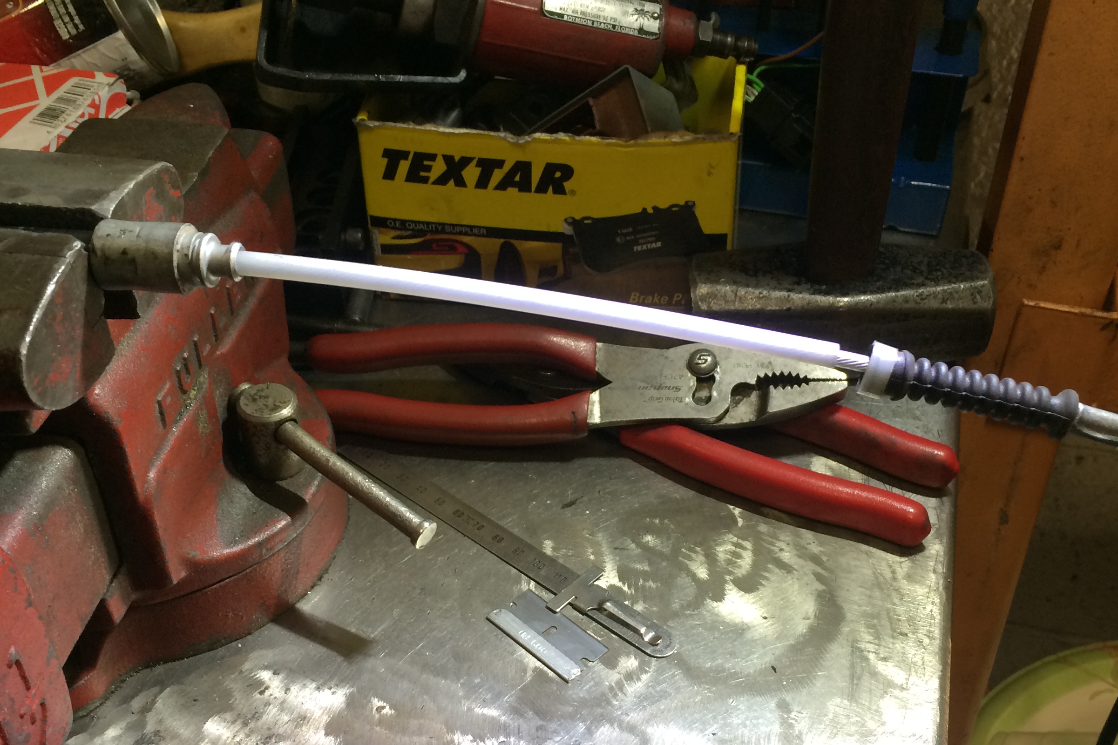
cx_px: 549
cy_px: 459
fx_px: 1273
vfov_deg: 32.5
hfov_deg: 47.4
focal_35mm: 41
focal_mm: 4.15
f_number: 2.2
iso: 80
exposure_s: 1/30
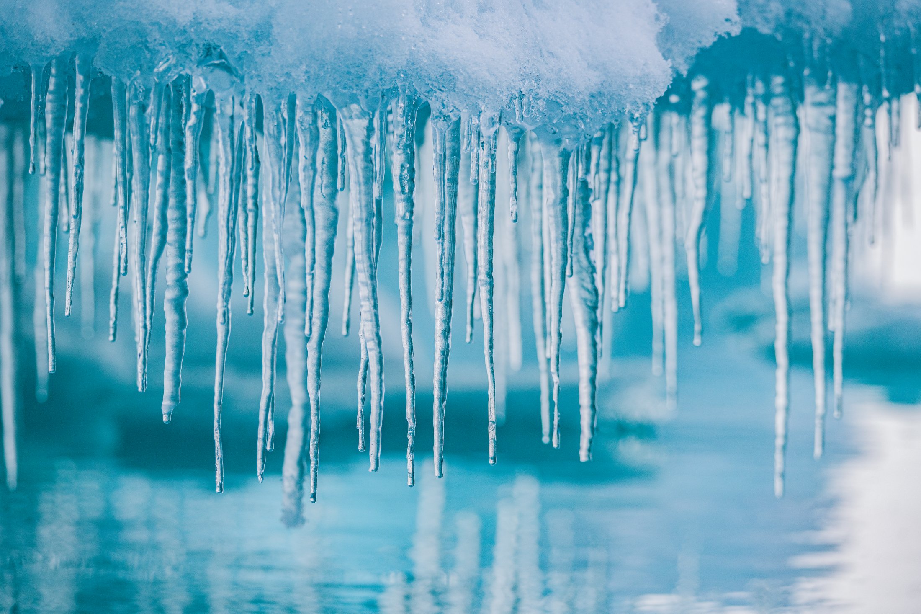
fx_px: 8696
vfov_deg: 4.0
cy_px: 307
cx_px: 460
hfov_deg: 6.1
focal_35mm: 340
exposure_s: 1/2500
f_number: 7.1
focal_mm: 340
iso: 250
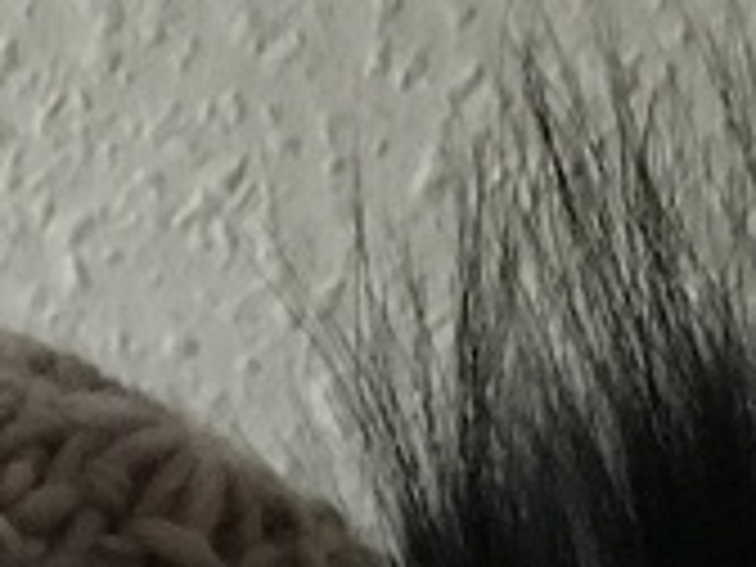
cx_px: -565
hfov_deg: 10.2
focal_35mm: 184
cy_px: 1318
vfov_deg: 7.6
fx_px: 4018
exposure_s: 1/17
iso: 250
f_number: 2.2
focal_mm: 4.15
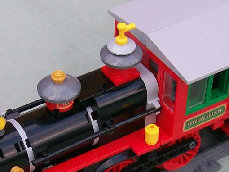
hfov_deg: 17.4
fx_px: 747
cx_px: 81
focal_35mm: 113
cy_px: 167
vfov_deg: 12.9
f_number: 2.7
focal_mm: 6
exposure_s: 1/105
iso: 80
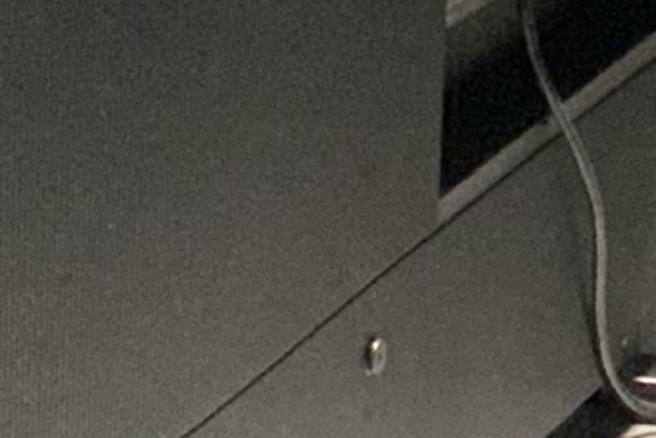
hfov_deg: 6.3
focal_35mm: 324
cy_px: 35
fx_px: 5904
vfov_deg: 4.2
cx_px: -230
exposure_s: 1/60
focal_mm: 6
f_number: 2.4
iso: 400
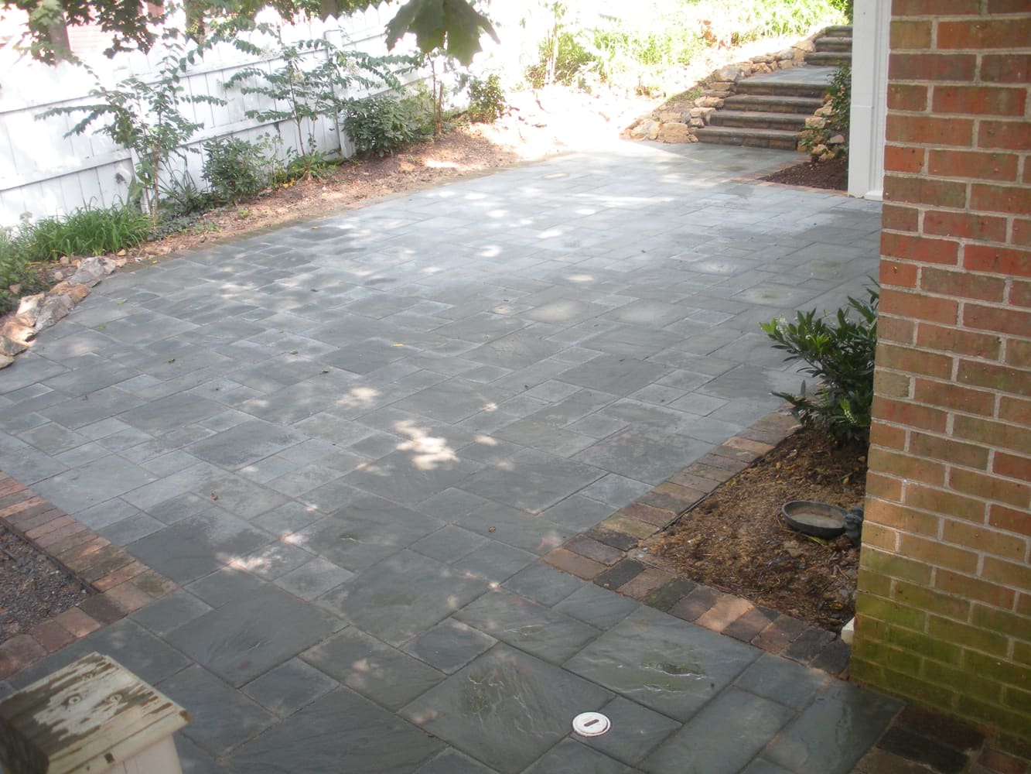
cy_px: 387
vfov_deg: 40.7
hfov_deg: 52.6
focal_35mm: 35
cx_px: 516
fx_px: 1043
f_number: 3.5
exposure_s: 1/65.3
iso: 130
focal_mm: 6.3
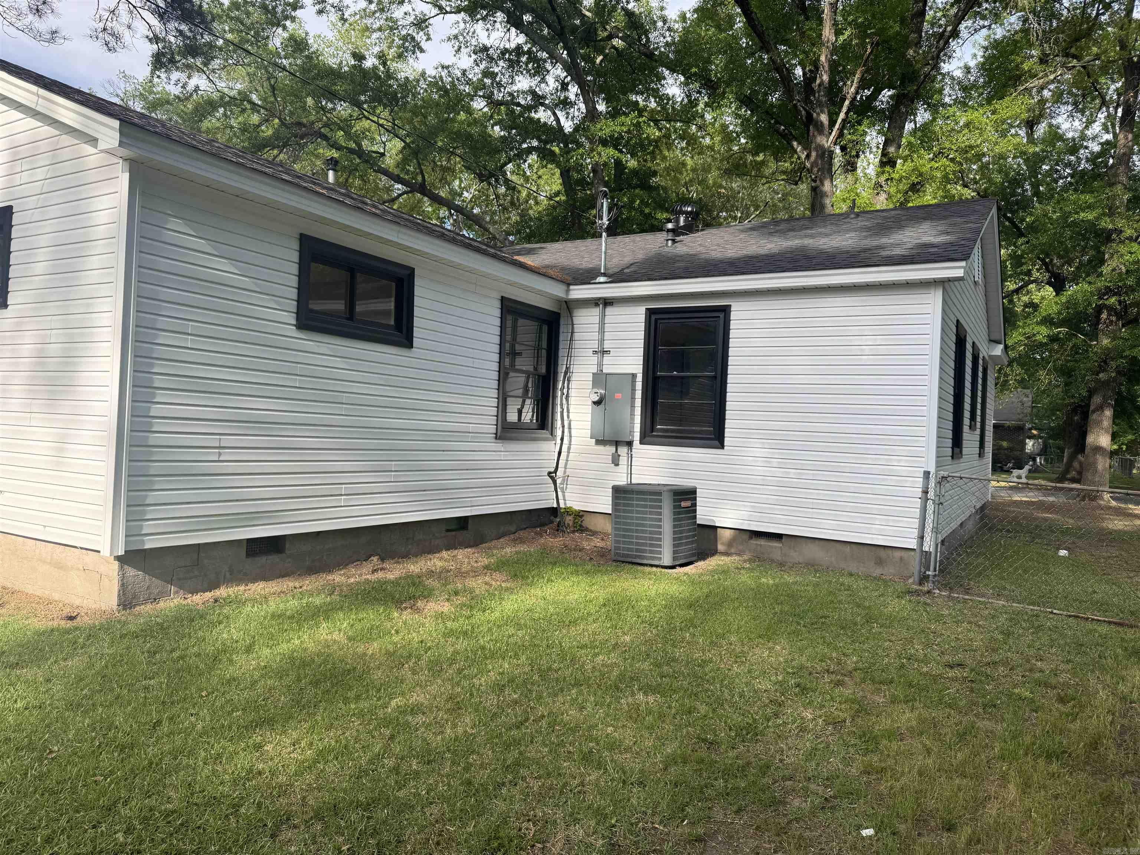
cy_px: 428
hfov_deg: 71.6
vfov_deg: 56.8
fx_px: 790
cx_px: 570
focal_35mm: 24
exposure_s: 1/1366
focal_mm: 6.76
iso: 80
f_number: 1.78
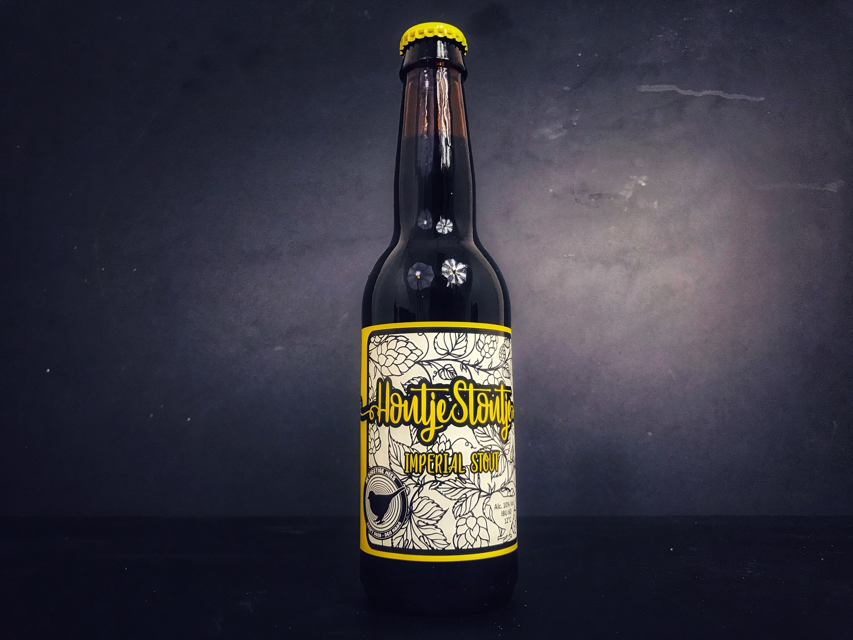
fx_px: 690
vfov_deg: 49.7
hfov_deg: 63.4
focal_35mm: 28
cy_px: 320
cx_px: 426
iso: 40
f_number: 1.8
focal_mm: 3.99
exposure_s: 1/20
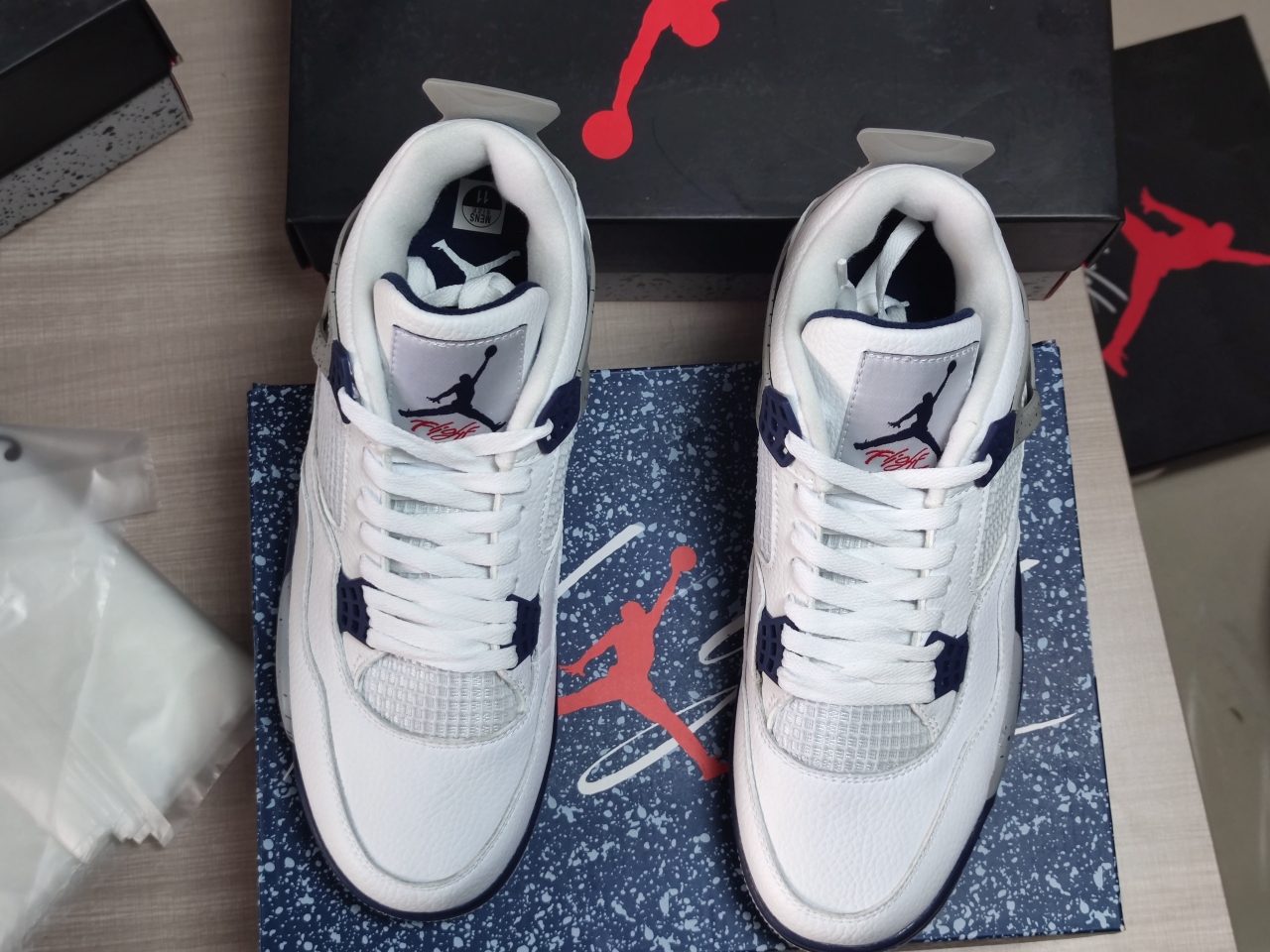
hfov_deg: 39.7
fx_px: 1761
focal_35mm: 48
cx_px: 635
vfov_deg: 30.3
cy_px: 476
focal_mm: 6.72
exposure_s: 1/100
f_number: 1.69
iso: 192
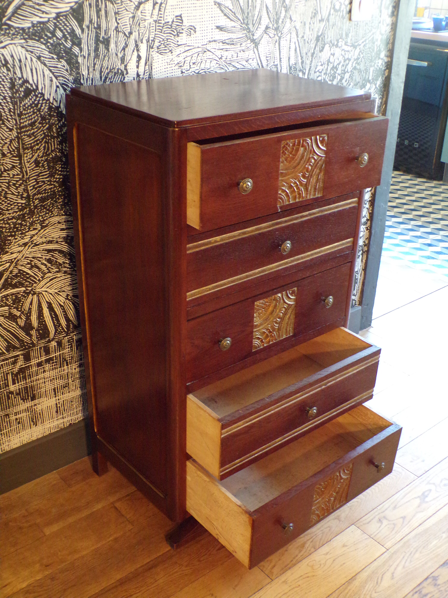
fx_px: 638
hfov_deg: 38.7
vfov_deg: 50.1
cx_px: 224
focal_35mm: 37
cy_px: 299
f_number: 3.3
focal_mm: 6.6
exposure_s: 1/17
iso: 557
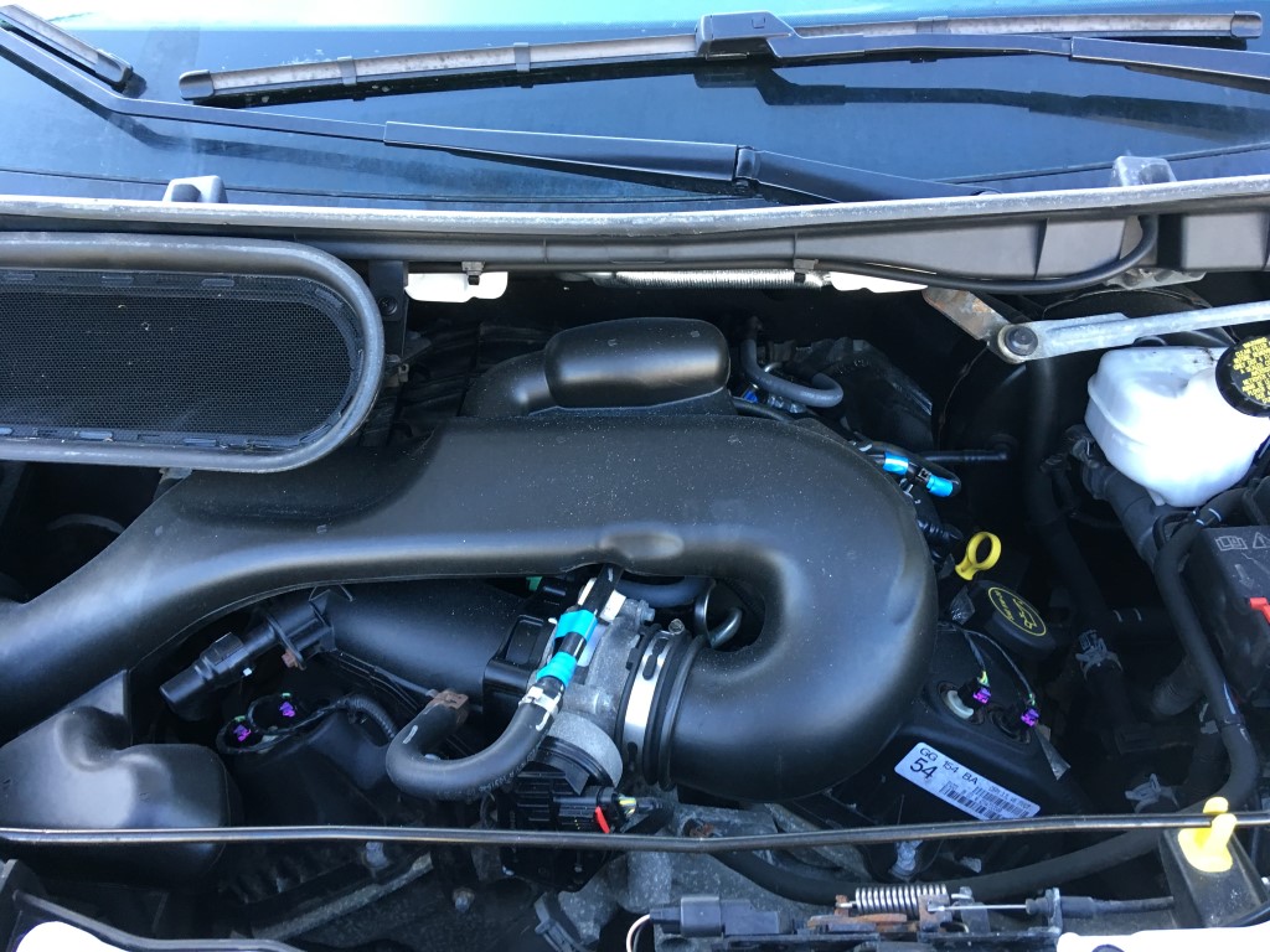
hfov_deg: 61.7
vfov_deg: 48.2
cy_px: 476
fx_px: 1064
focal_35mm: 29
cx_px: 635
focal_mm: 4.15
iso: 40
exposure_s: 1/30
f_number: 2.2
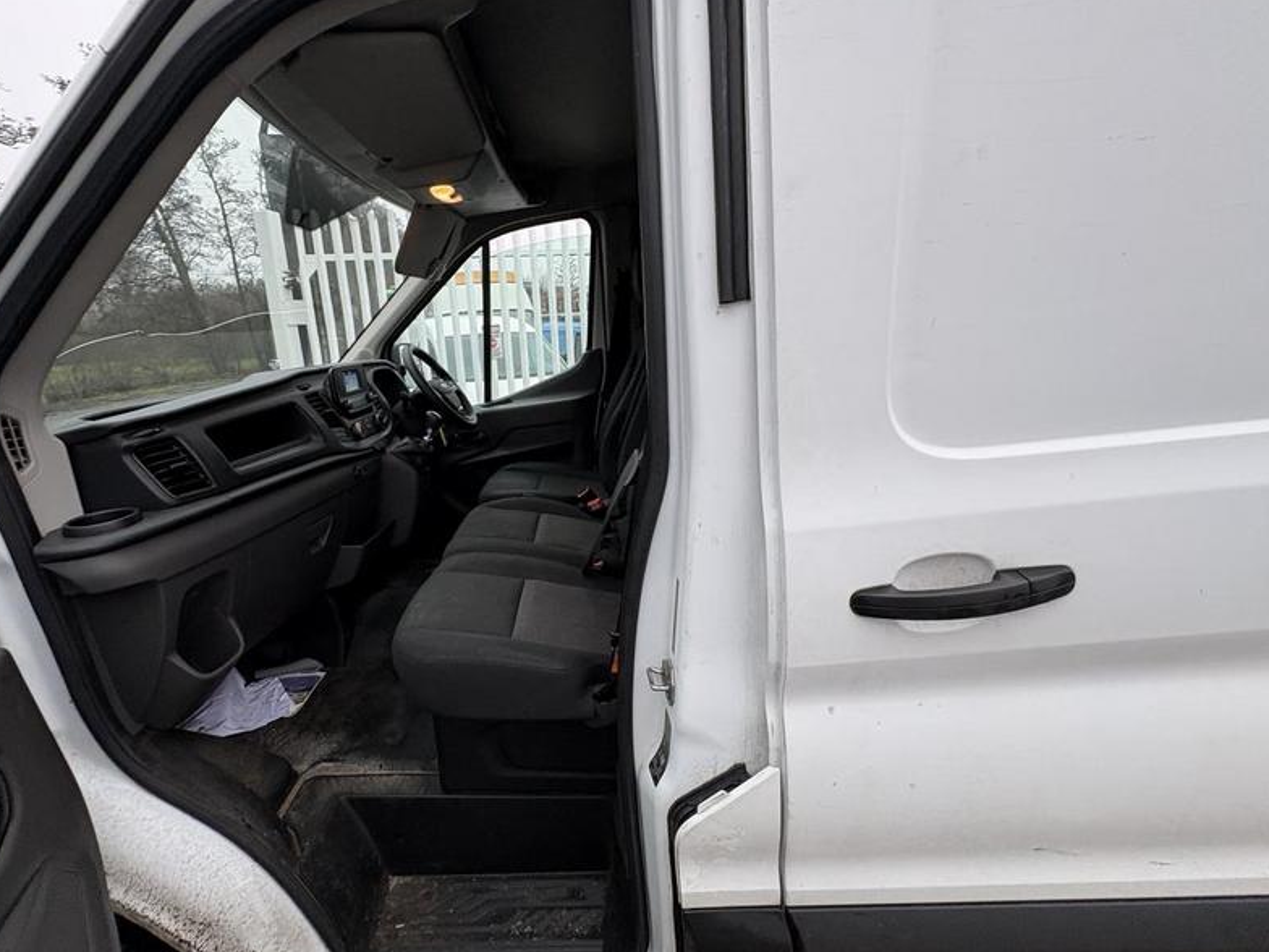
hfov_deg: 93.9
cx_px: 549
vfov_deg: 78.1
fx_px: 587
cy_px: 473
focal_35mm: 16
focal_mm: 2.22
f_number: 2.2
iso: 64
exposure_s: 1/99
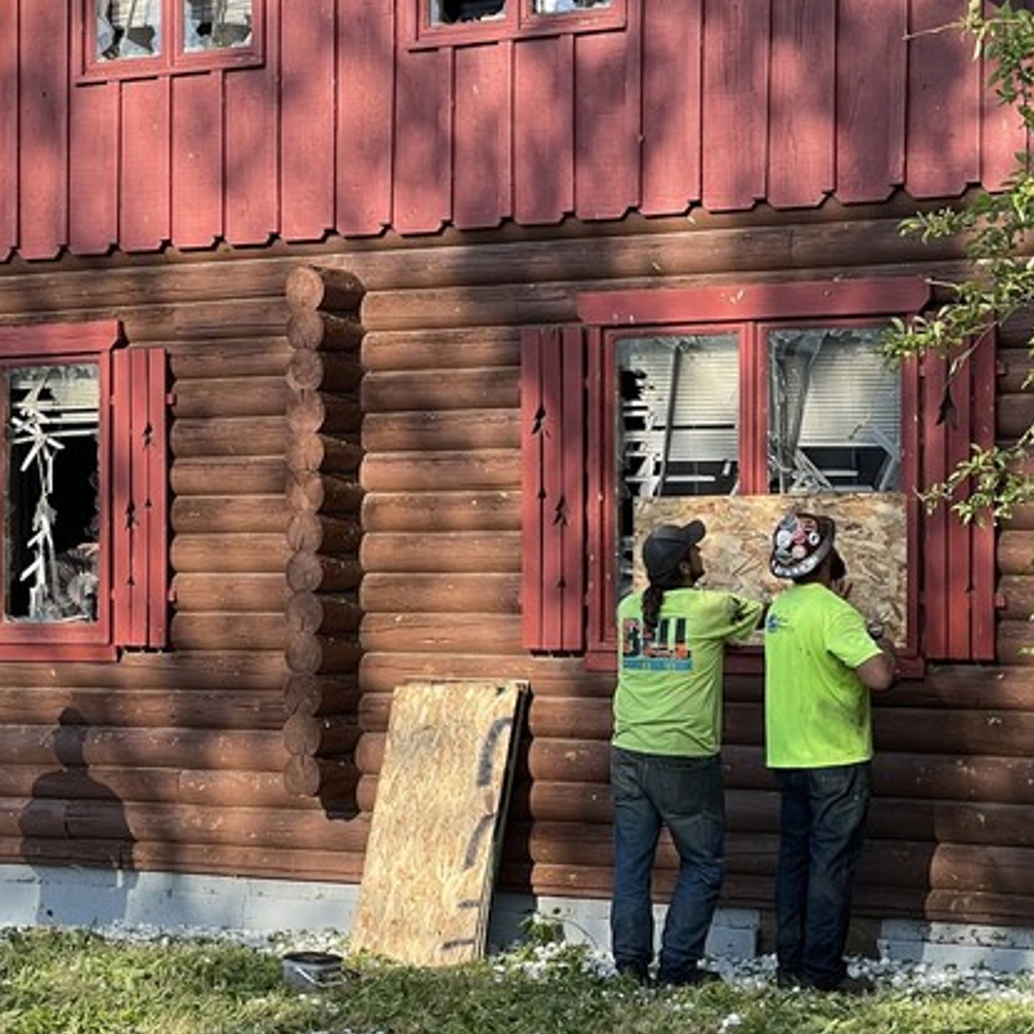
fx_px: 2095
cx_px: 399
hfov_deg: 27.6
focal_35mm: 62
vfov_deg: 27.7
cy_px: 513
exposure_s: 1/592
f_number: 2
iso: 25
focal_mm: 6
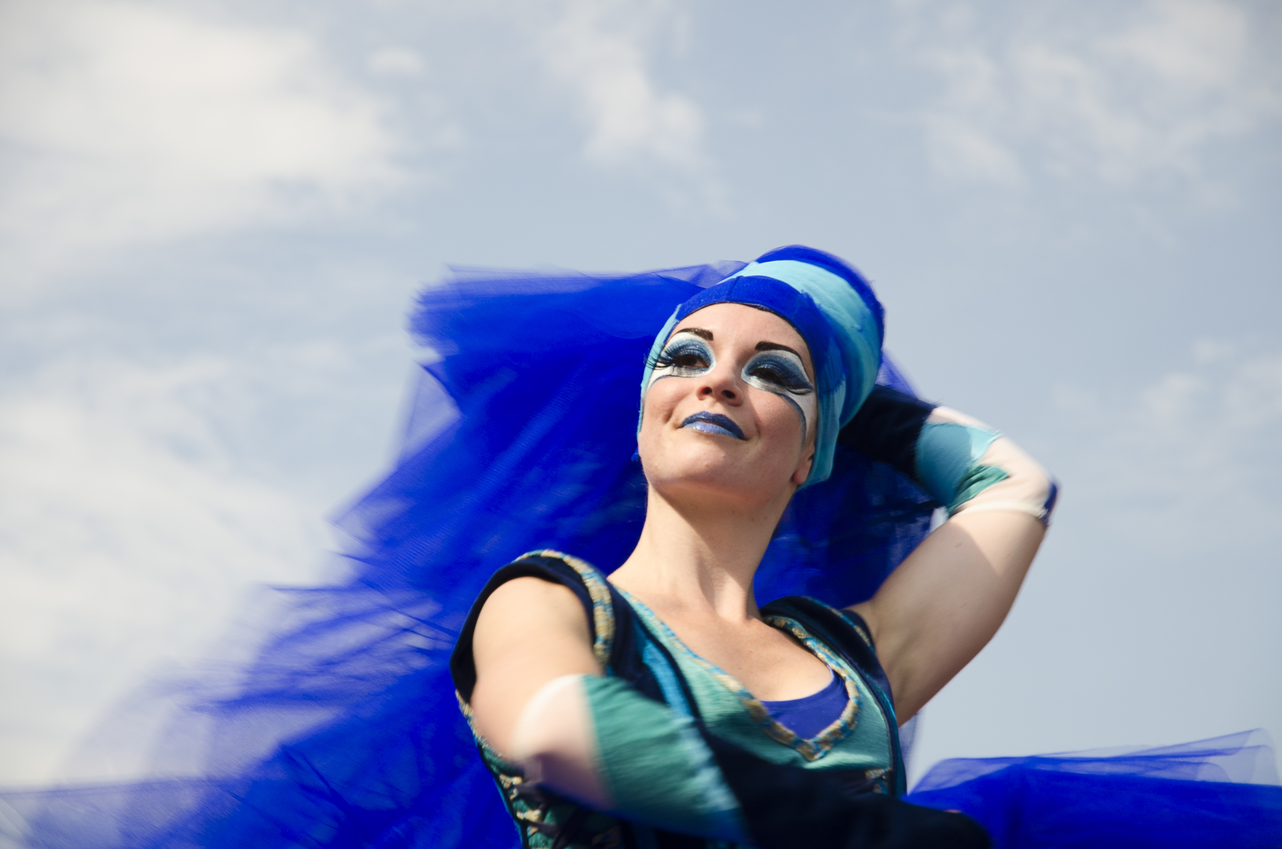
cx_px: 641
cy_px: 424
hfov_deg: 17.5
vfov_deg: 11.7
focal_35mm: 117
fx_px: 4158
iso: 100
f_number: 5.6
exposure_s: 1/80
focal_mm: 78
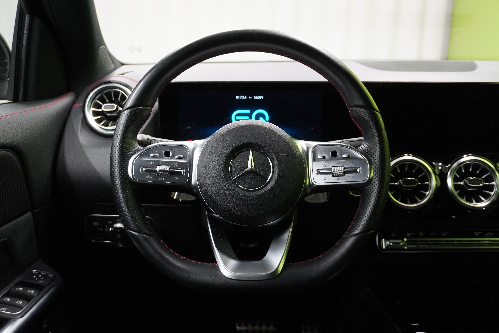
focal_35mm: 36
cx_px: 250
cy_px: 166
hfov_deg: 53.1
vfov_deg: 36.9
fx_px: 499
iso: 1600
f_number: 4.5
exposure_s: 1/40
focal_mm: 24
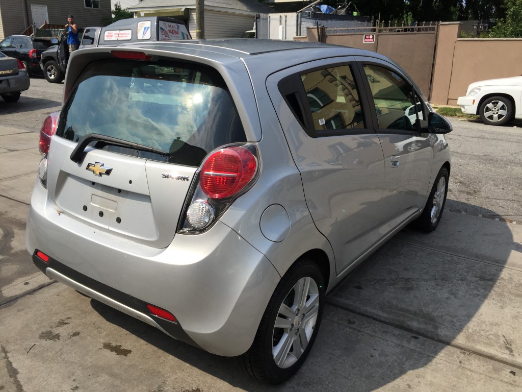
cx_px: 261
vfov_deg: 48.2
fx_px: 437
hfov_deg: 61.7
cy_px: 196
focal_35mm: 29
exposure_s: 1/2475
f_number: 2.2
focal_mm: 4.15
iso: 32
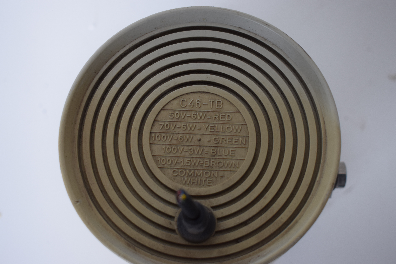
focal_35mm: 60
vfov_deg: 22.6
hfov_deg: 33.4
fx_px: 660
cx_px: 198
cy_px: 132
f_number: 5.6
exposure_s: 1/125
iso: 400
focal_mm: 40
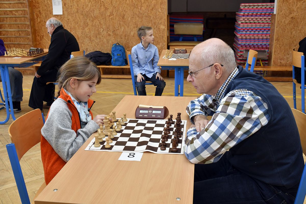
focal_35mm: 38
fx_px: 319
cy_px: 102
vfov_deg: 35.5
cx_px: 153
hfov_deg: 51.3
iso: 1250
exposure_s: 1/160
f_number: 6.3
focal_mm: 25
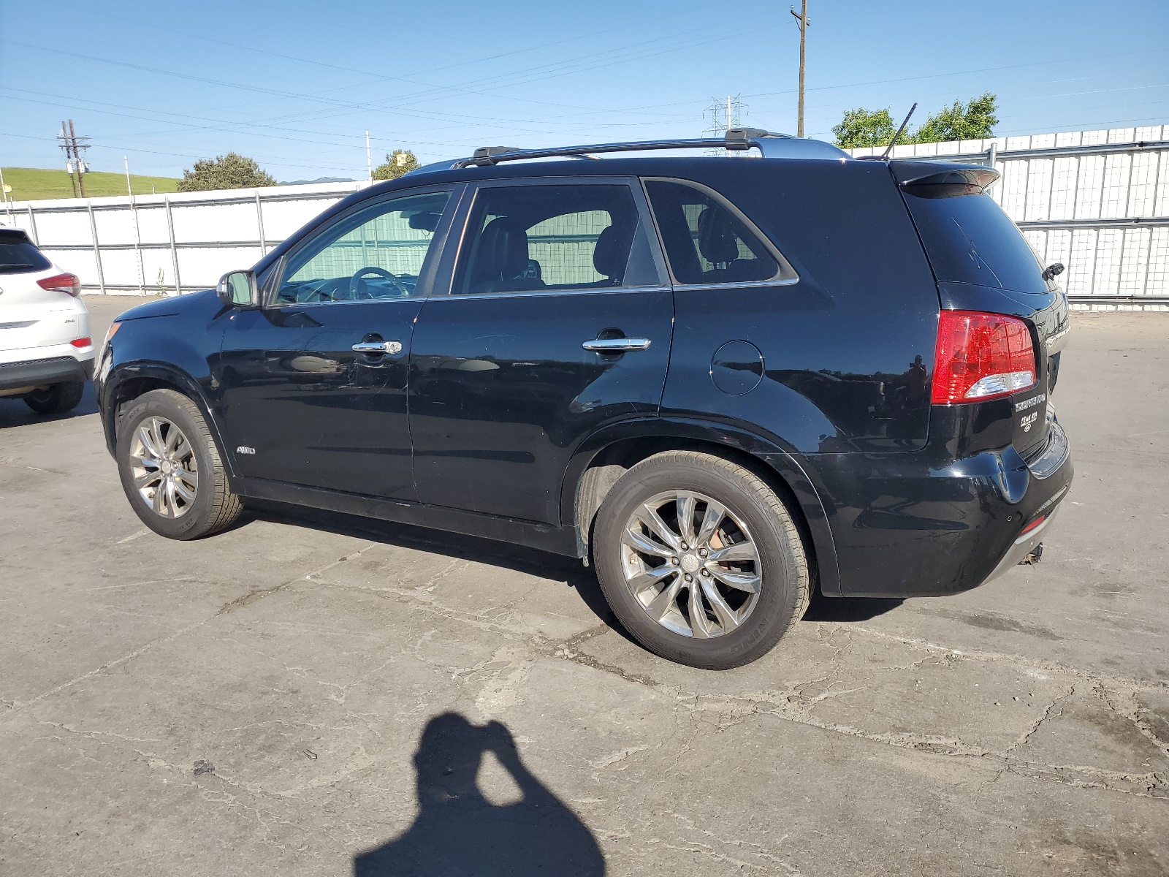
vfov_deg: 53.1
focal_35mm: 26
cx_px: 584
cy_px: 438
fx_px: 878
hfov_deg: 67.3
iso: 50
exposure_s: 1/2500
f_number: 1.5
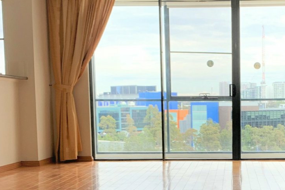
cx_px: 245
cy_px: 162
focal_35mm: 71
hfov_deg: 27.6
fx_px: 562
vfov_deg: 18.9
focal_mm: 4.25
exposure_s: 1/182
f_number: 1.8
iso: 25
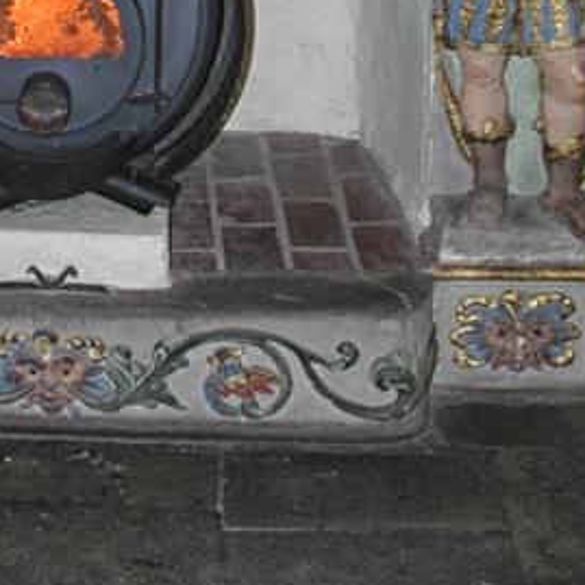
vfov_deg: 16.8
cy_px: -348
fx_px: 1759
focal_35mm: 92
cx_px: 100
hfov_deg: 18.7
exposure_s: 1/60
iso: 200
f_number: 3.5
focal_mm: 18
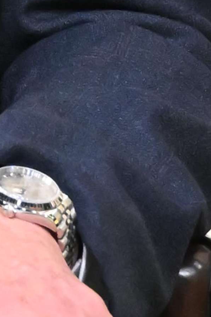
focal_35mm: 1772
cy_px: -458
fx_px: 15572
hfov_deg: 0.8
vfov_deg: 1.2
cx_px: -363
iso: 3200
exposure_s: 1/320
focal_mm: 200
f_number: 4.5
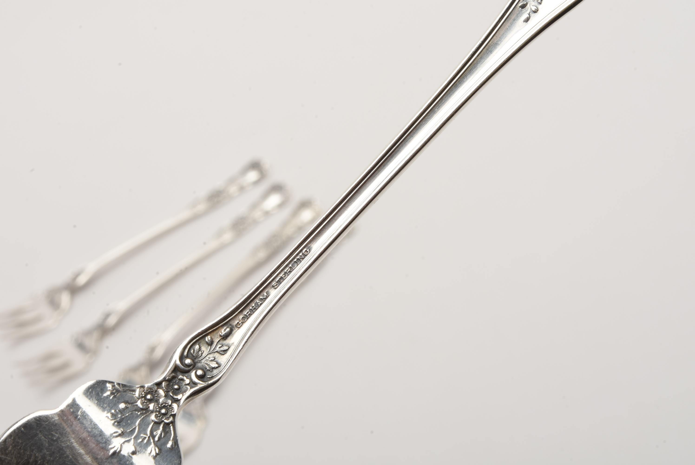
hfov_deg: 28.1
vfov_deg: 19.0
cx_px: 348
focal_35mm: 72
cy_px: 232
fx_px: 1391
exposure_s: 1/125
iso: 100
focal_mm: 48
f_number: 25
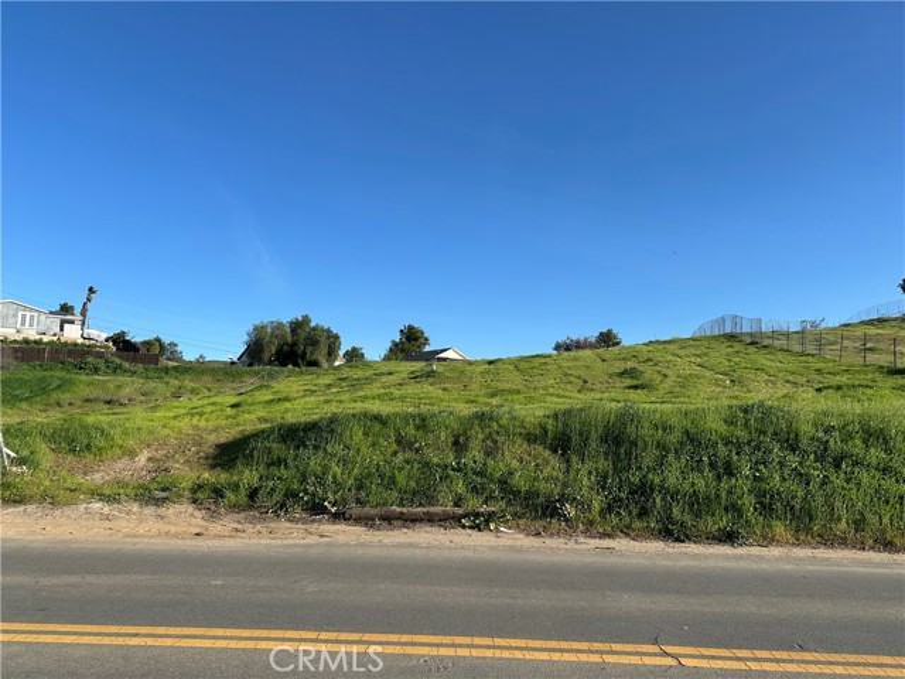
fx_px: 627
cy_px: 340
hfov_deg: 71.6
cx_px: 452
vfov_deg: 56.8
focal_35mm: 24
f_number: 1.78
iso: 80
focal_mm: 6.86
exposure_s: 1/3597
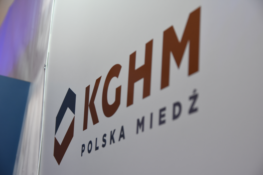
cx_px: 132
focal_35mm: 69
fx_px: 504
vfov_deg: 19.7
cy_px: 88
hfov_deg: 29.2
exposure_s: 1/80
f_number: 3.5
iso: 1000
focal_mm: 46
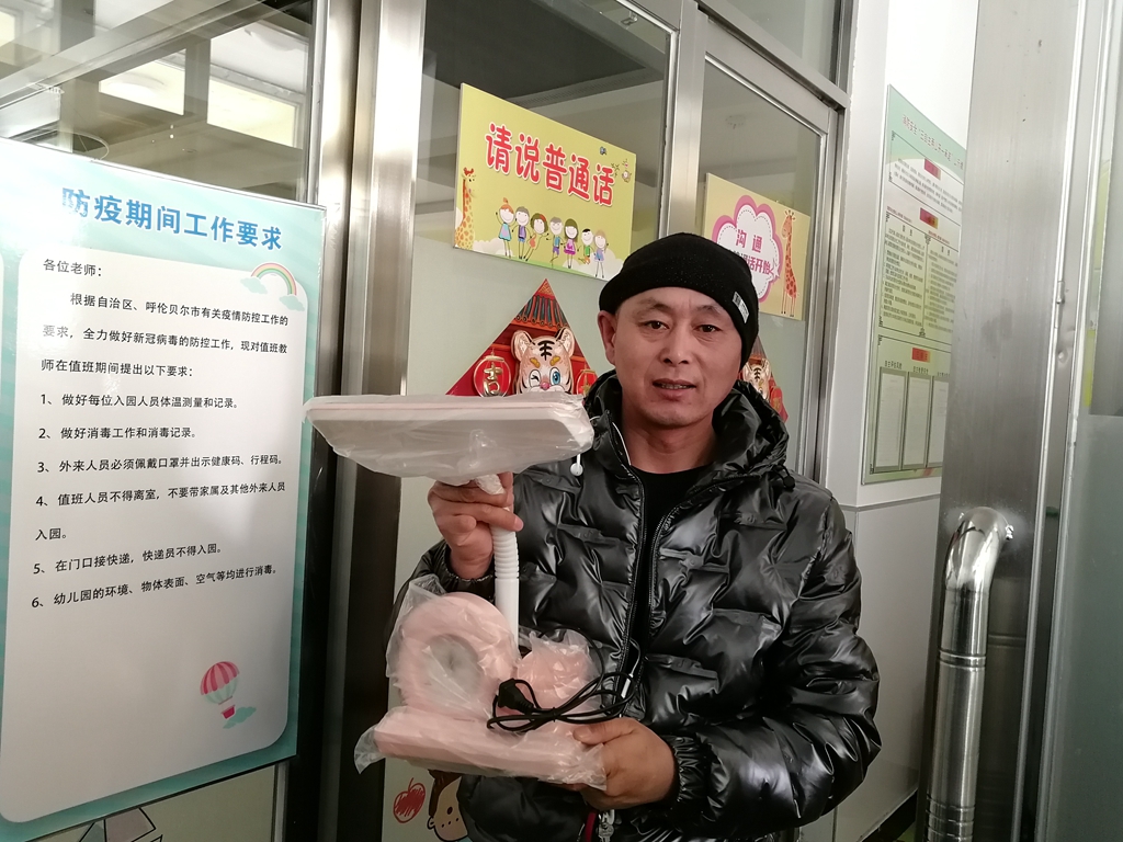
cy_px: 421
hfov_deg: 65.3
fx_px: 876
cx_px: 562
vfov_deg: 51.4
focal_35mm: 27
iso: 400
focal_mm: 3.84
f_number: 2.2
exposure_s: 1/25
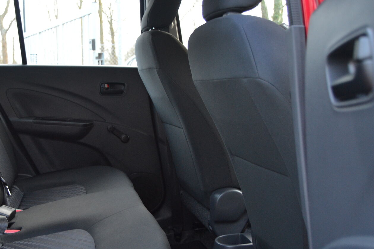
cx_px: 95
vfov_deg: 32.6
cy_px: 142
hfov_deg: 45.8
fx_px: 426
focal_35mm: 41
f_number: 3.5
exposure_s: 1/60
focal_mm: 18
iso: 560
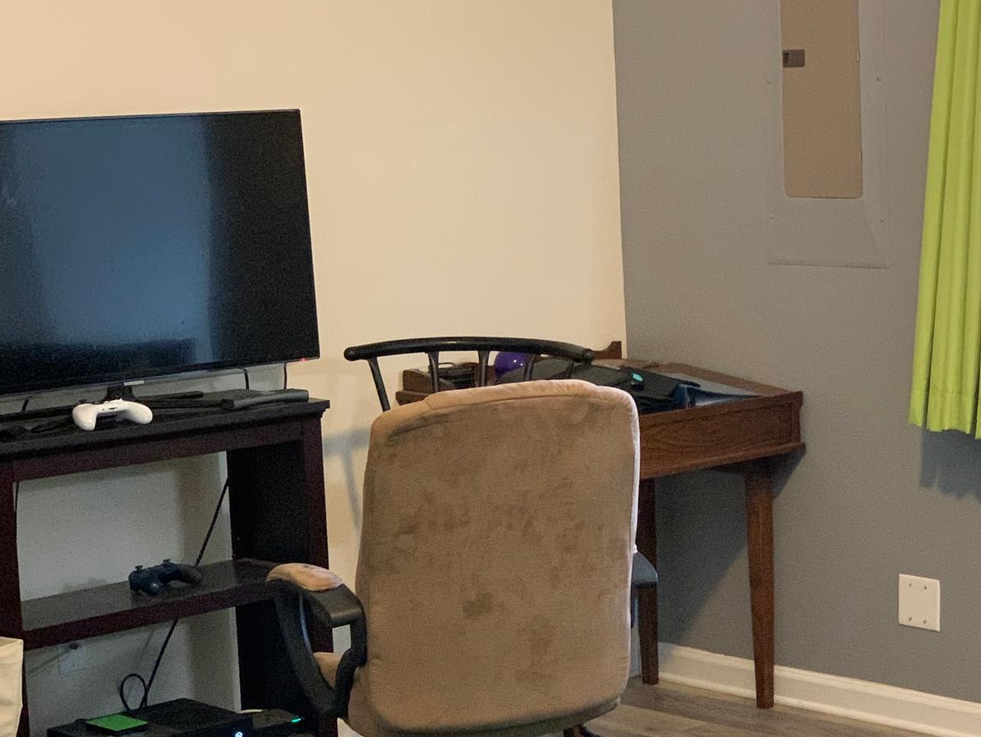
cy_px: 459
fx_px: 2494
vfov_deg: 16.8
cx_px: 705
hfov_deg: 22.1
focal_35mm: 88
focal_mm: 6
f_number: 2.4
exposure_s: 1/30
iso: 500
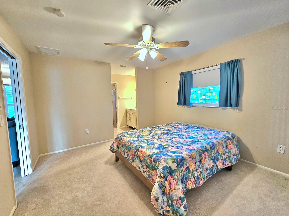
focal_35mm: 13
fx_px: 109
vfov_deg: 89.9
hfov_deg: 106.2
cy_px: 108
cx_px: 144
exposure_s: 1/60.2
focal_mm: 2.2
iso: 200
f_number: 2.2
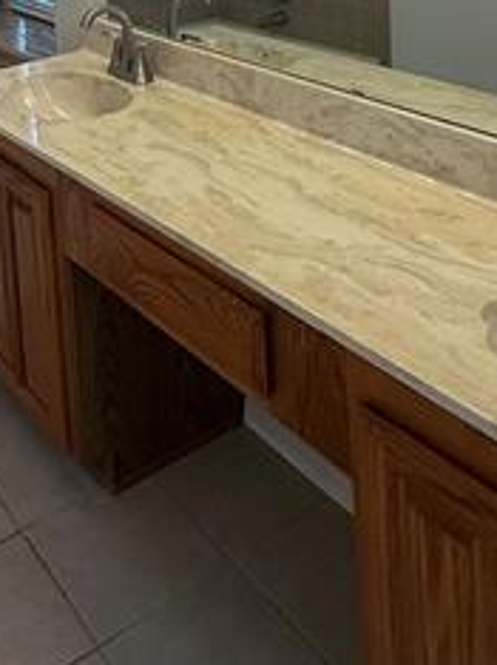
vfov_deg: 33.8
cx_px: 97
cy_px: -125
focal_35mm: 46
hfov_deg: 30.7
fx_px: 882
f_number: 2.2
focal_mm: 2.22
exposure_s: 1/120
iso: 125
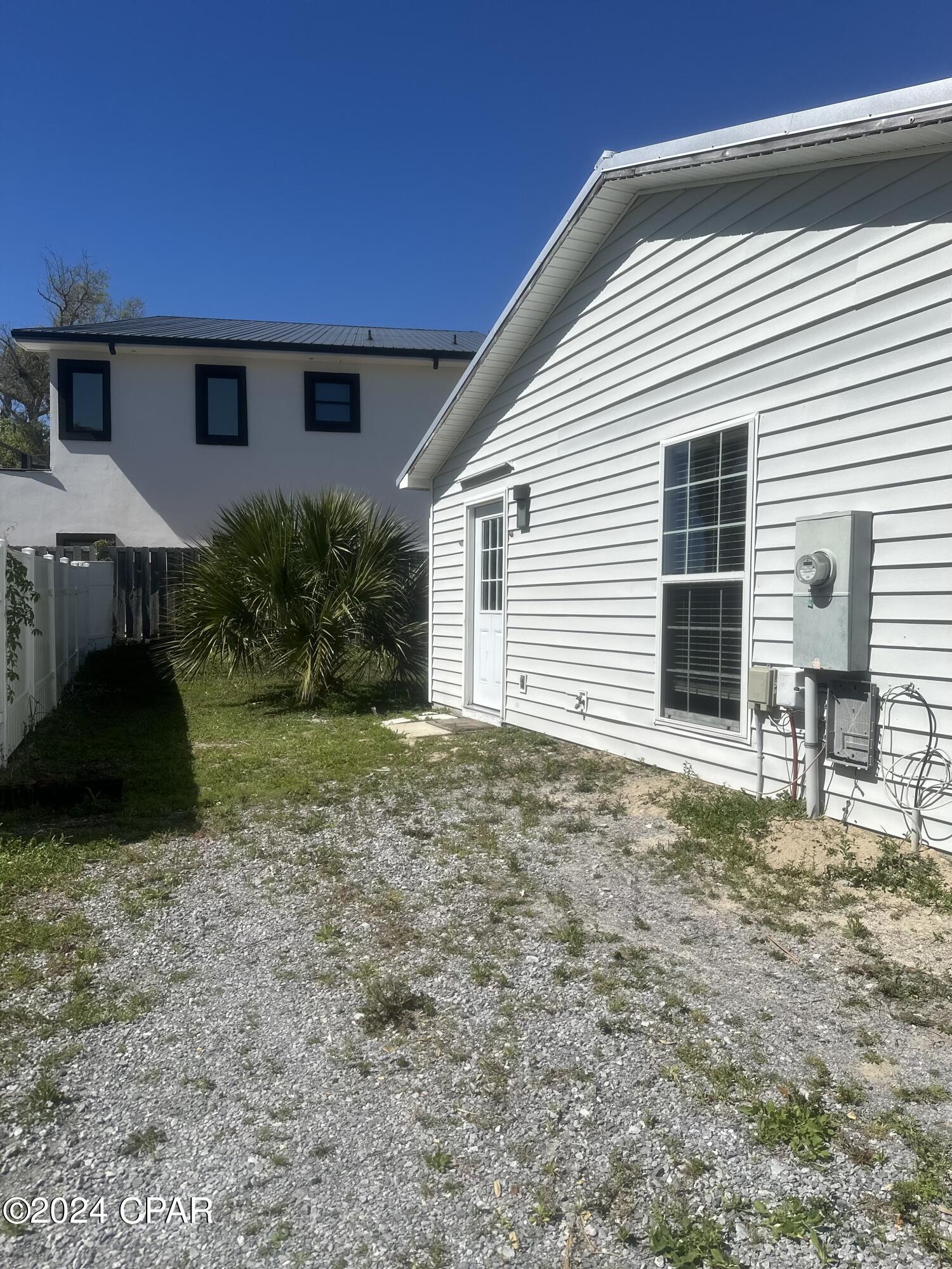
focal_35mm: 24
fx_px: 880
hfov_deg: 56.8
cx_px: 476
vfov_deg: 71.6
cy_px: 634
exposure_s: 1/9709
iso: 80
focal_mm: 6.86
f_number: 1.78
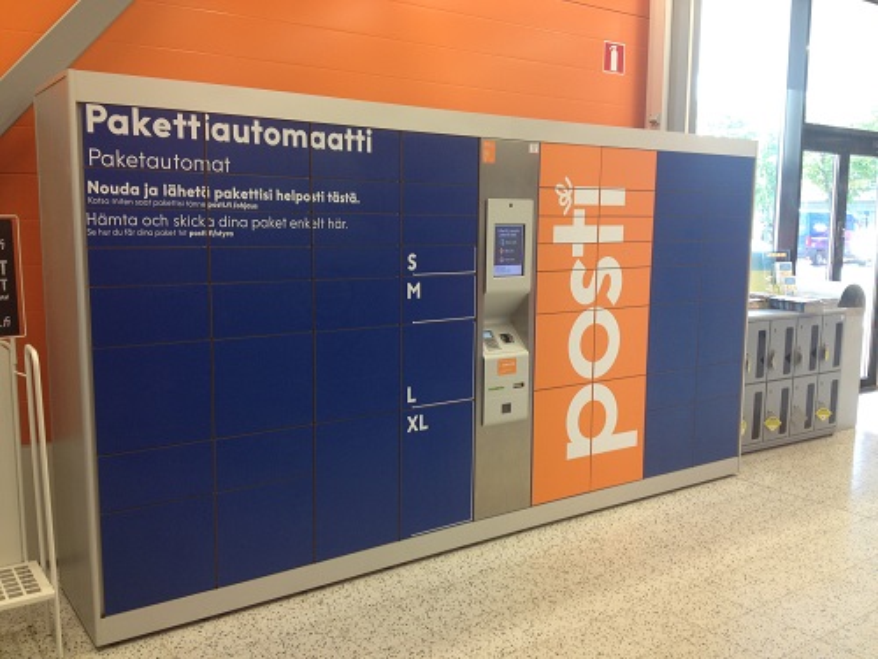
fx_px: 888
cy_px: 330
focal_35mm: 35
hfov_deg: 52.6
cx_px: 439
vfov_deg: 40.7
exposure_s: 1/40
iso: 50
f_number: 2.4
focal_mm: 4.28
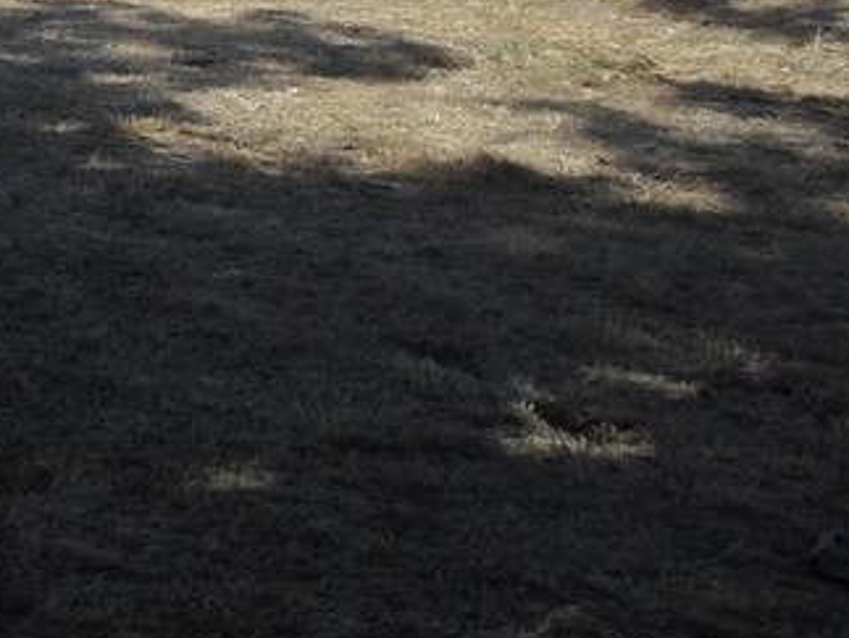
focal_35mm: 114
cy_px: -144
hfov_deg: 15.8
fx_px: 2799
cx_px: -439
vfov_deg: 12.7
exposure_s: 1/160
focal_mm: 6.3
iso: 64
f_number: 7.8
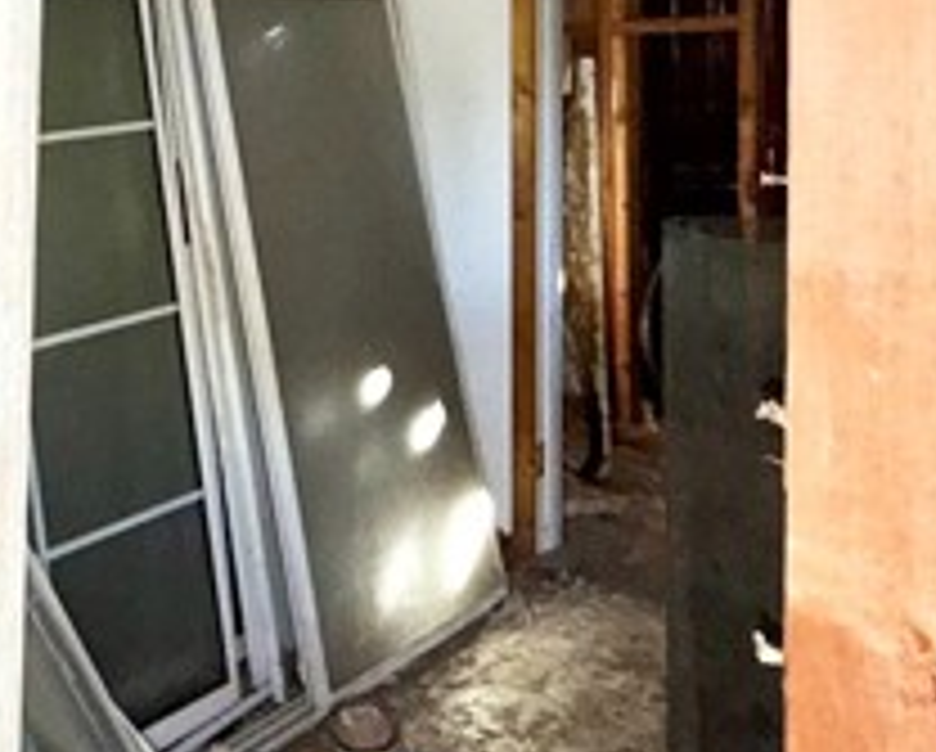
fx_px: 1165
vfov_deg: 33.9
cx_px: 0
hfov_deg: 38.8
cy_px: 86
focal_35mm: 42
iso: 125
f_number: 2.2
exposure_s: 1/60
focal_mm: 2.22
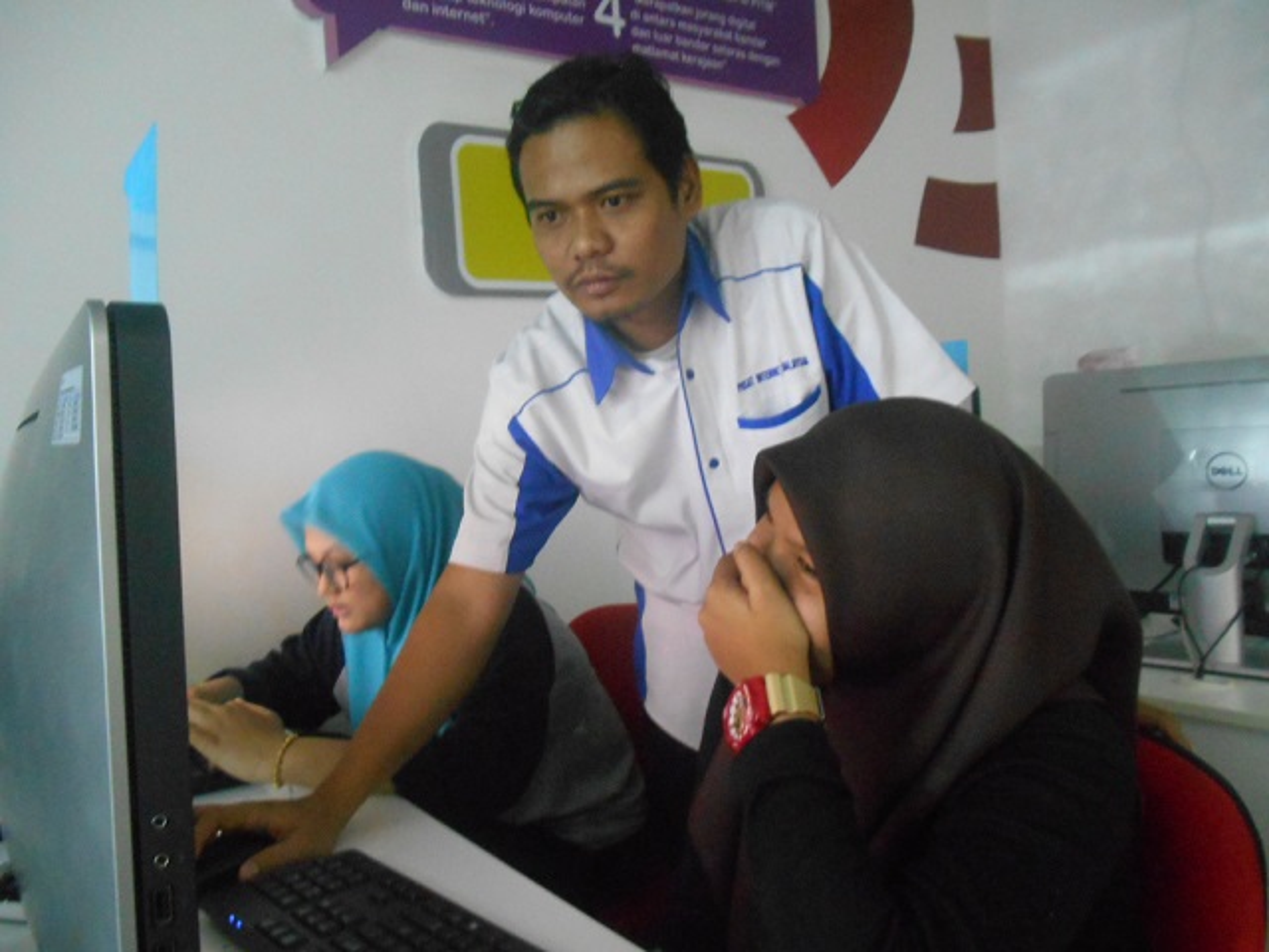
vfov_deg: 53.1
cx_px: 634
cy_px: 476
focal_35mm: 26
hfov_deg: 67.3
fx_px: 953
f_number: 3.4
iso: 800
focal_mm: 4.7
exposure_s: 1/15
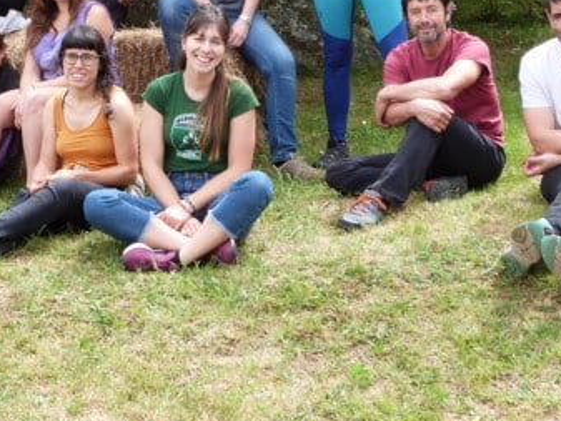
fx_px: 1654
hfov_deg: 18.9
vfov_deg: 14.2
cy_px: -53
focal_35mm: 102
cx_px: 63
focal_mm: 7.6
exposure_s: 1/200
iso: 100
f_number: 4
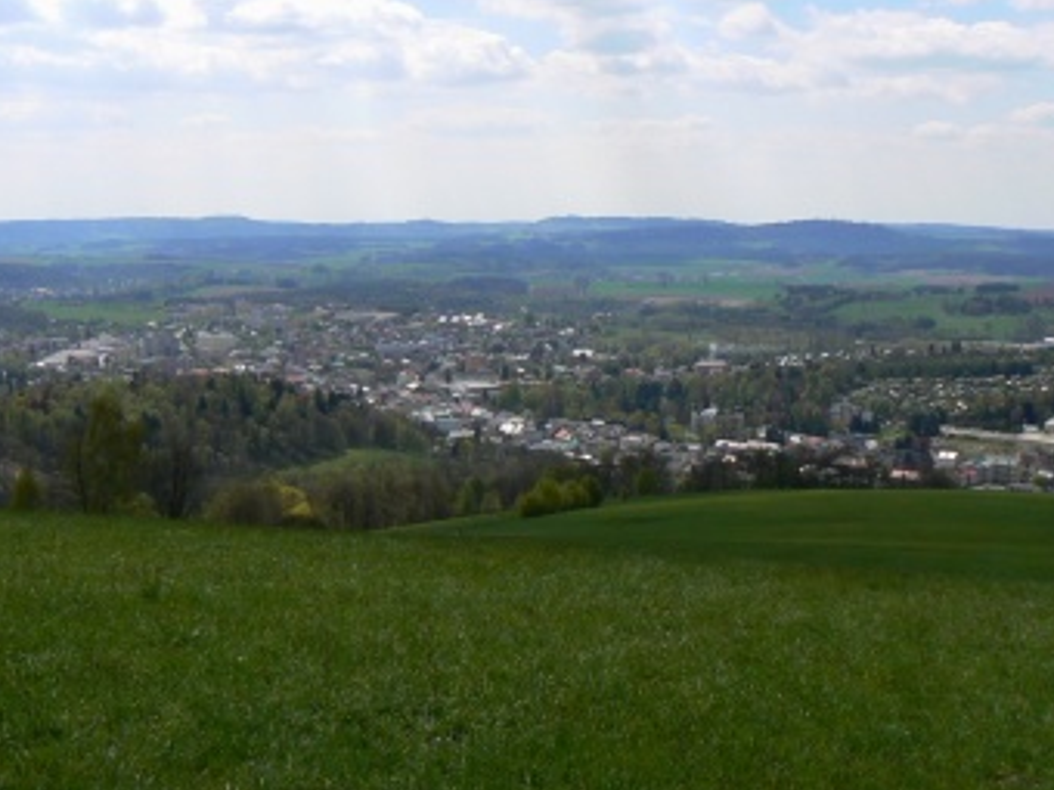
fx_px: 1614
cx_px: 412
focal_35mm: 53
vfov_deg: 27.5
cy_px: 404
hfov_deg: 36.0
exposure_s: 1/400
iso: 80
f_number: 7.1
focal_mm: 6
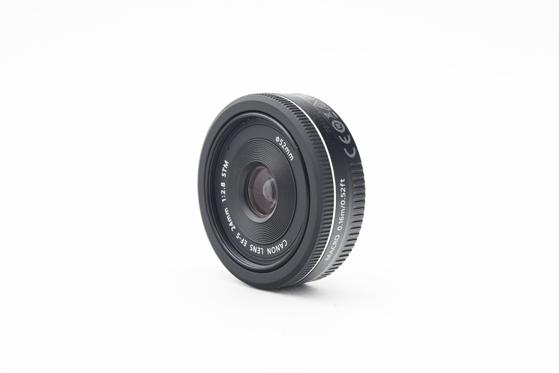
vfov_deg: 17.5
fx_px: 1211
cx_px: 280
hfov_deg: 26.0
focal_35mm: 78
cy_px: 186
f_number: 7.1
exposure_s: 1/125
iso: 1250
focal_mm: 52
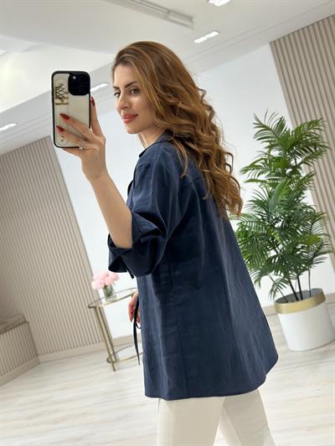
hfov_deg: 30.3
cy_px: 223
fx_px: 619
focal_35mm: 48
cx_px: 168
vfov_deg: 39.6
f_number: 1.78
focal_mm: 6.86
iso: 64
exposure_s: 1/136
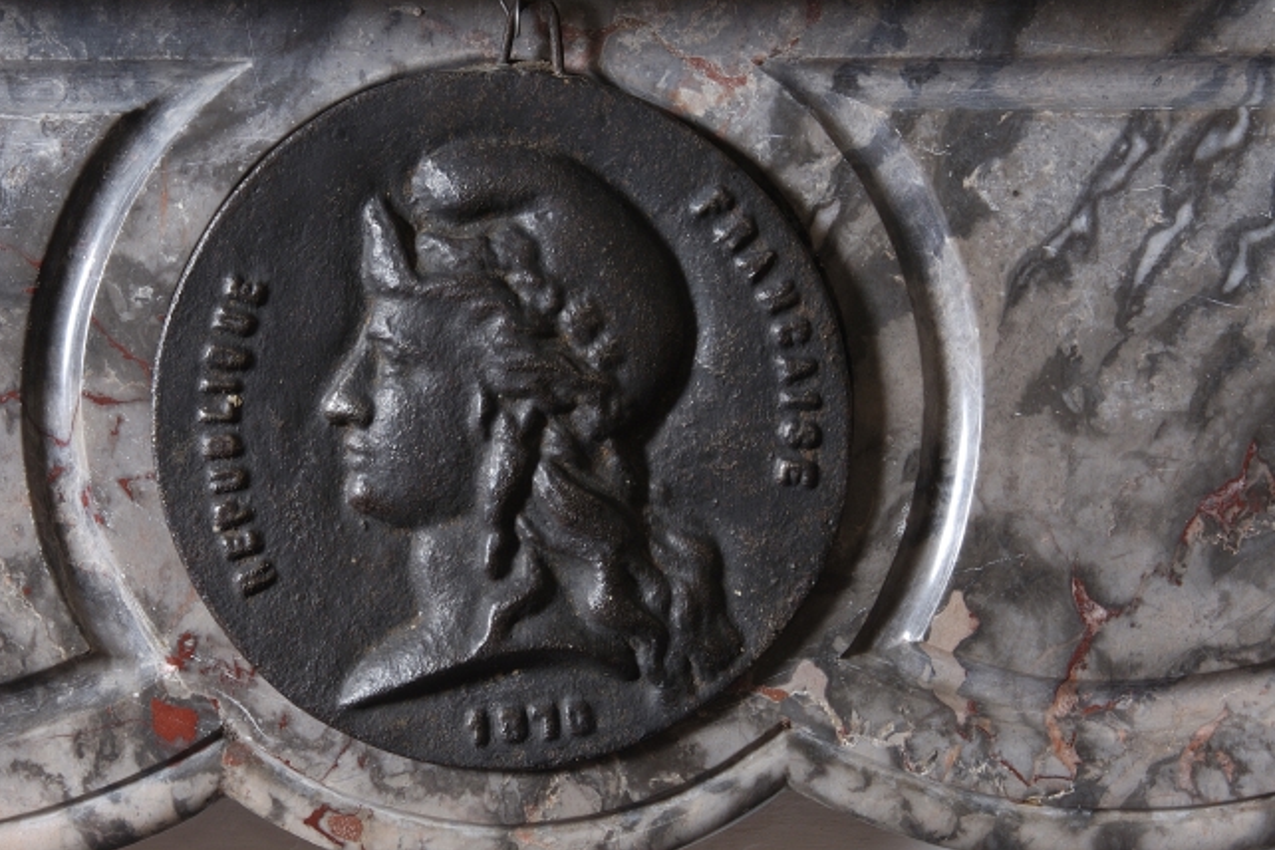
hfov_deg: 25.2
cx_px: 552
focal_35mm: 81
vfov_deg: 16.9
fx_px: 2854
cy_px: 429
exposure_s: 1/60
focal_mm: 45
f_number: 18
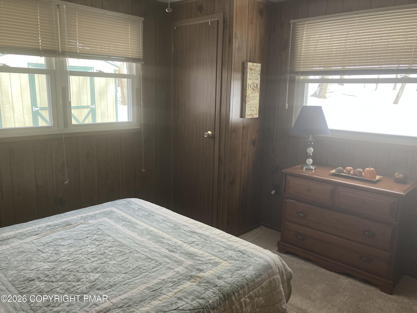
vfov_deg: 49.7
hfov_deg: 63.4
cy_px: 156
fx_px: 337
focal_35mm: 28
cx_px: 208
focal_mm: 3.99
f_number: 1.8
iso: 80
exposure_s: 1/121
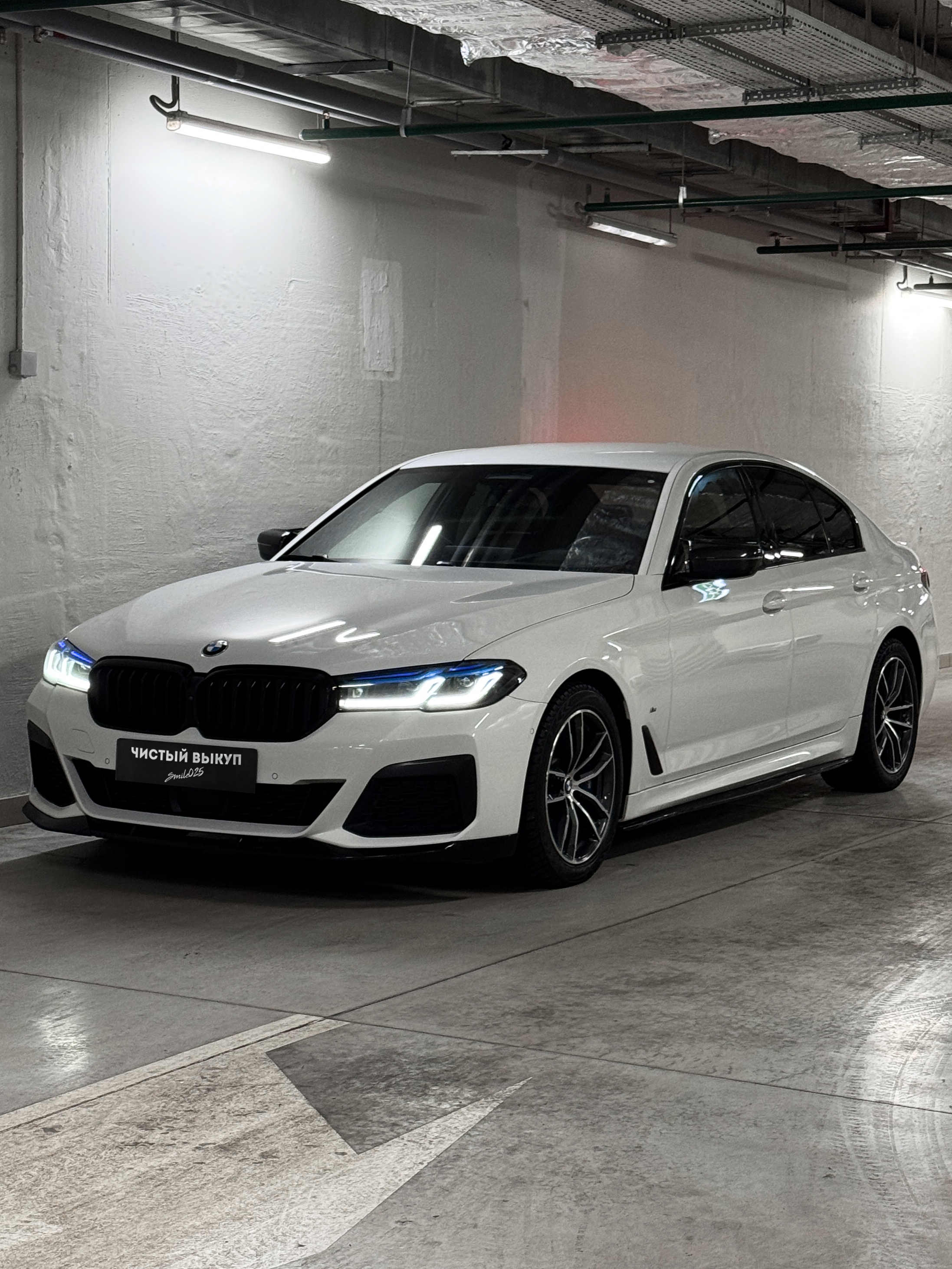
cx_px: 476
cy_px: 634
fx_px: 1760
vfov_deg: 39.7
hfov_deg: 30.3
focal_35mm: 48
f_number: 1.78
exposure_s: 1/49
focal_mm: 6.76
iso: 250
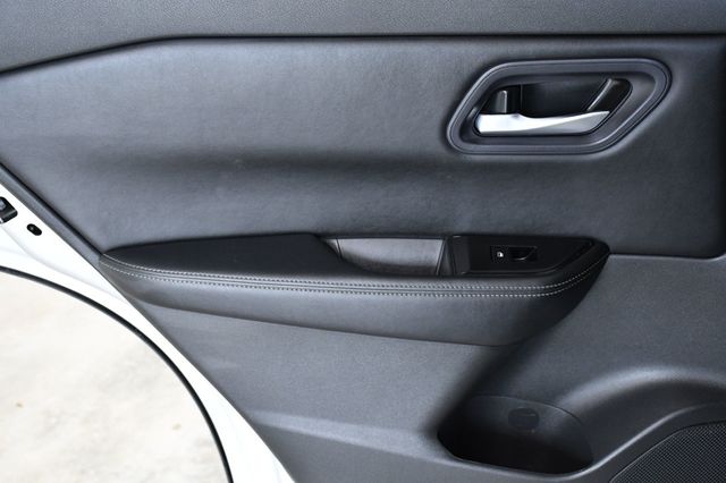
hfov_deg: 35.1
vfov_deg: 23.8
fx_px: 1149
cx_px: 363
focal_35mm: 57
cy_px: 242
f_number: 6.3
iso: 2500
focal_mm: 38
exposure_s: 1/160
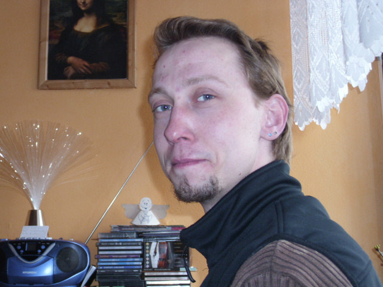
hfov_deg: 27.4
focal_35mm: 71
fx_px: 786
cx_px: 192
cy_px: 144
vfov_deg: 20.7
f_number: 4.3
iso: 200
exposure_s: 1/60
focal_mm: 12.4
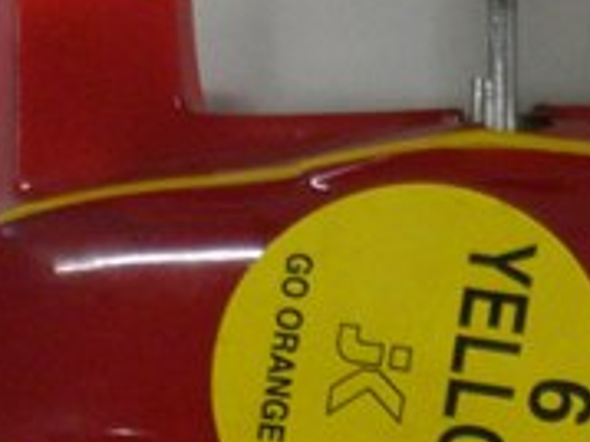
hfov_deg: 12.3
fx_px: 2725
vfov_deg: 8.9
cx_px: 455
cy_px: 755
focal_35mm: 160
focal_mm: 5
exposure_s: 1/30
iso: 160
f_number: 3.2
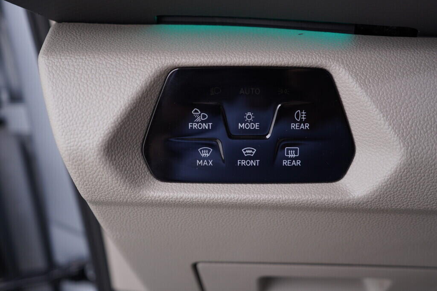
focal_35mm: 36
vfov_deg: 36.9
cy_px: 146
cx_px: 218
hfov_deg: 53.1
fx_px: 437
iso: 125
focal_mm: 24
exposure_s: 1/40
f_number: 2.8
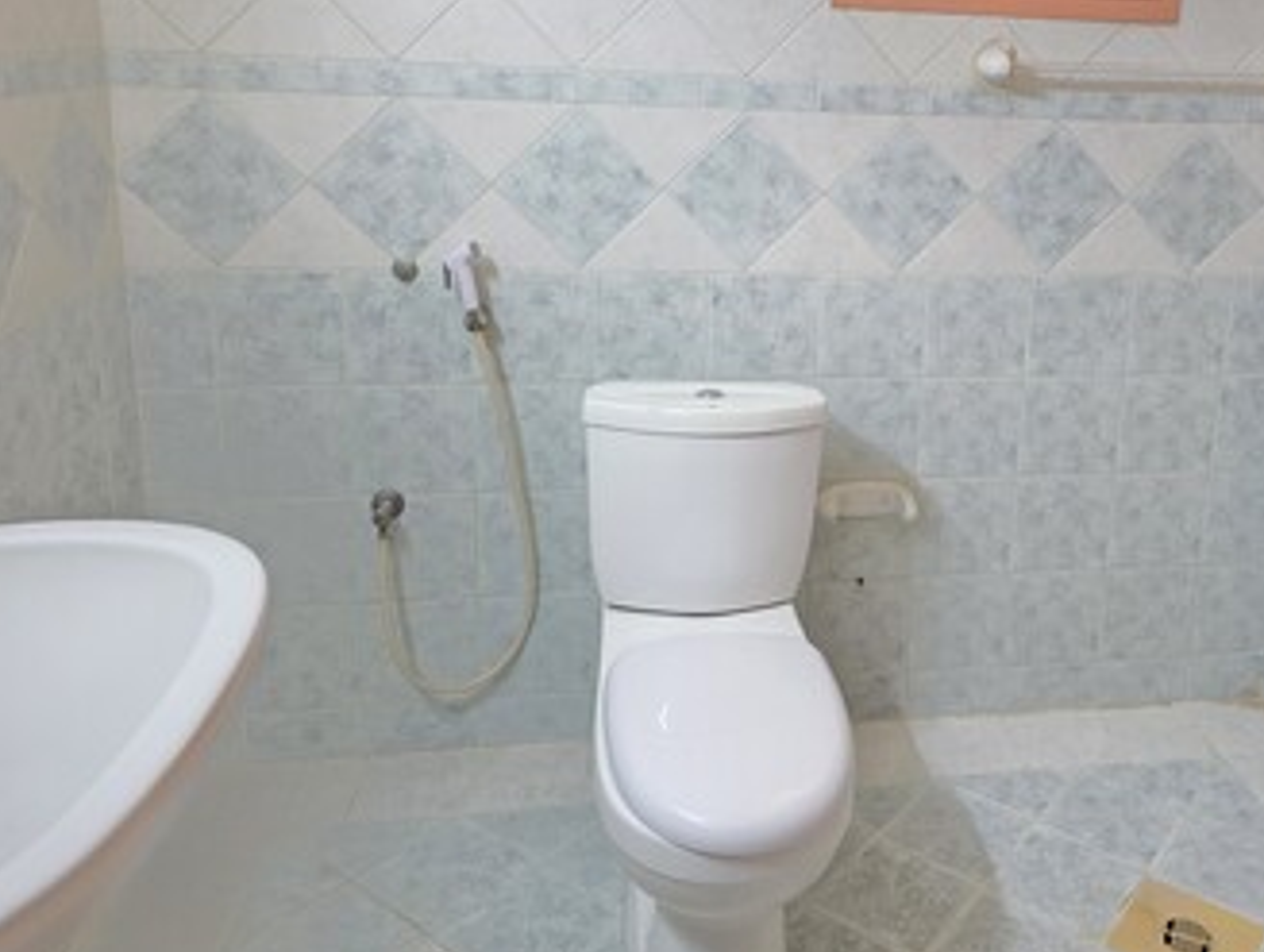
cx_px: 850
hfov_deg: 55.5
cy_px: 310
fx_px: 1170
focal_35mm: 32
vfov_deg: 43.6
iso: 320
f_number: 1.7
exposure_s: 1/120
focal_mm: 6.3
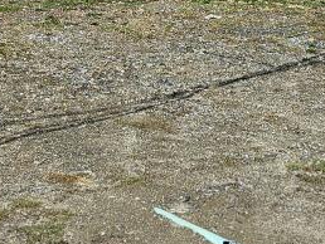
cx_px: 204
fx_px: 1071
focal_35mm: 114
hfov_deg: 17.2
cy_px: -150
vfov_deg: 12.2
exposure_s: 1/2333
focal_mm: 5.4
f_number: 1.8
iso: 25
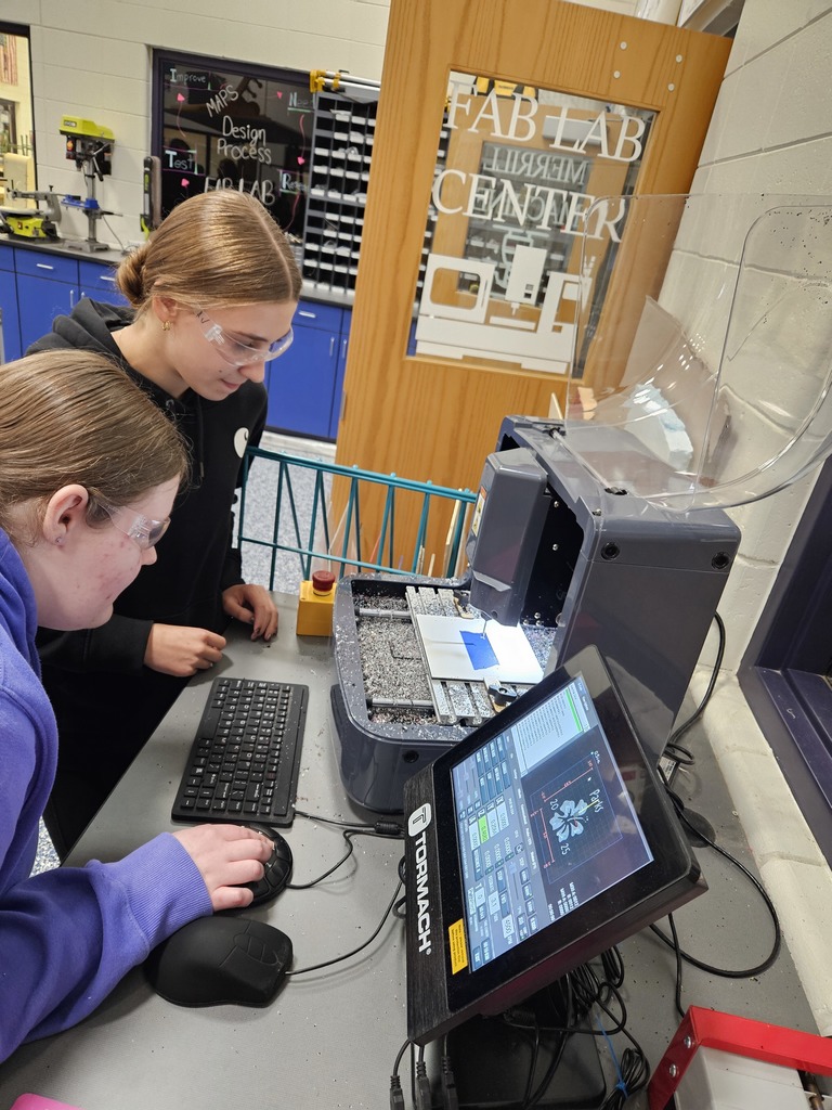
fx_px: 737
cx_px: 416
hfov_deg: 58.9
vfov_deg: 73.9
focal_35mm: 23
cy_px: 555
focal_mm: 5.4
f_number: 1.8
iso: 640
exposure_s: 1/60
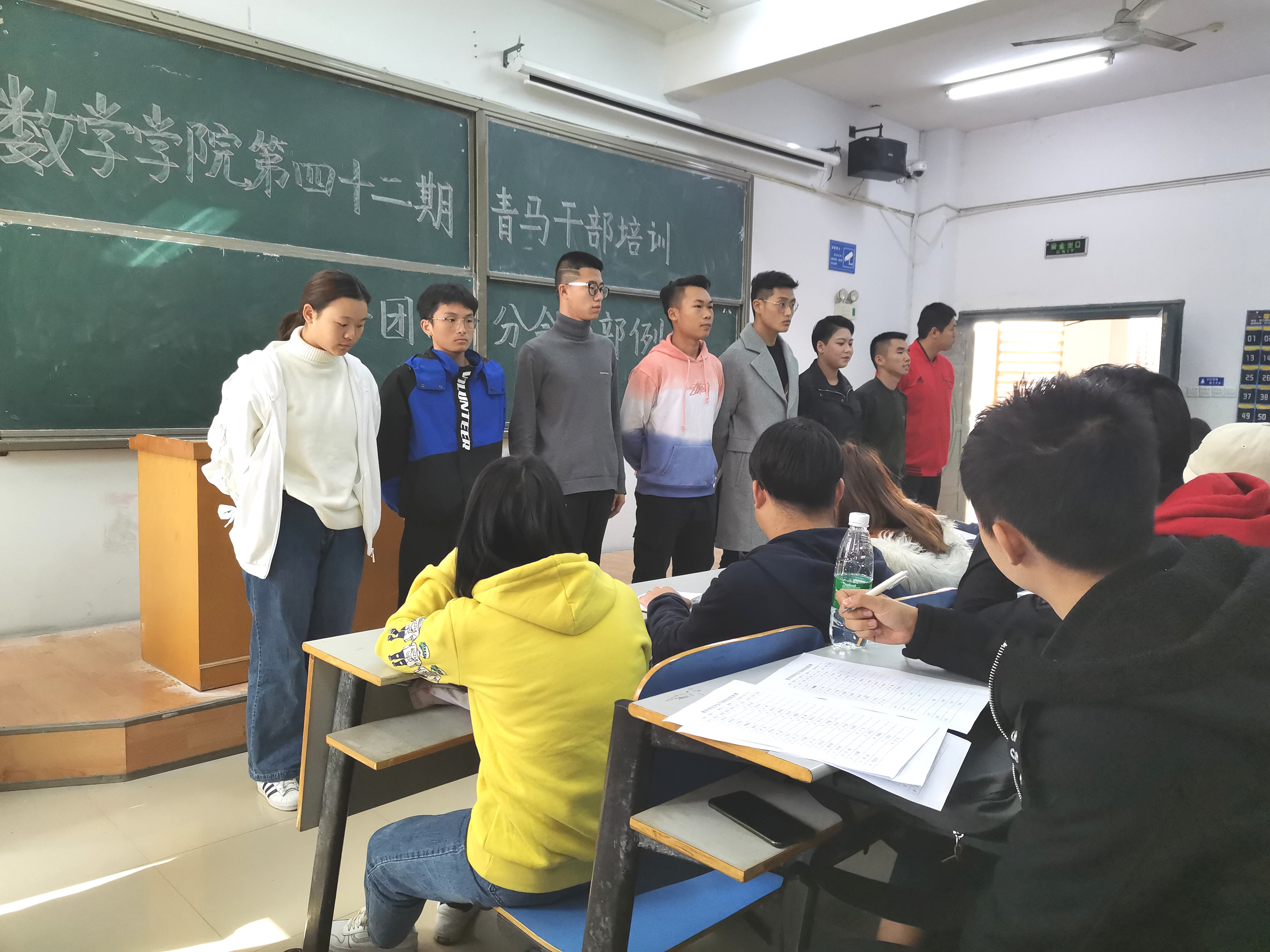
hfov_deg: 67.3
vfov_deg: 53.1
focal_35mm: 26
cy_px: 476
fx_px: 954
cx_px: 635
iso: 125
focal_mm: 4.75
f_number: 1.8
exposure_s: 1/100
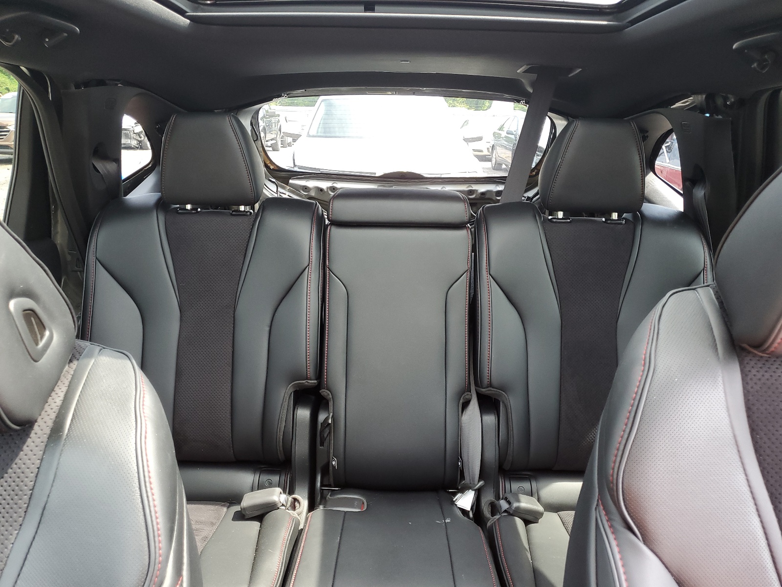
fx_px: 587
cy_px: 294
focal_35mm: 26
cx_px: 391
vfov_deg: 53.1
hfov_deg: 67.3
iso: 69
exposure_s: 1/60.2
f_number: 1.5
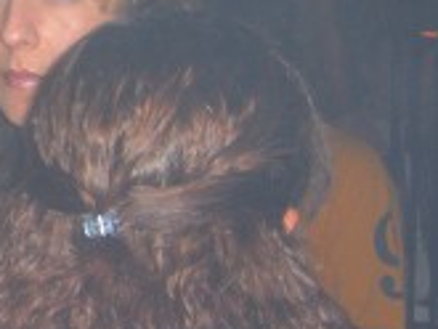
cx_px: -239
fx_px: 1747
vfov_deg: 10.7
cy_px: 236
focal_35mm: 138
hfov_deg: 13.4
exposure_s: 1/60
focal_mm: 7.9
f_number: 2.8
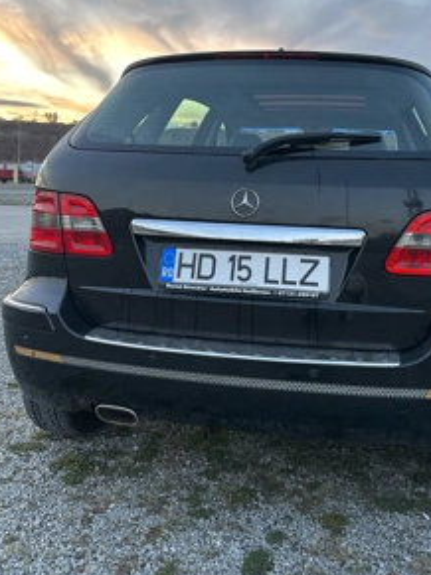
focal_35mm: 33
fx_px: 548
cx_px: 271
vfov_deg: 54.6
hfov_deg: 42.6
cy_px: 205
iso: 160
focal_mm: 6.86
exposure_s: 1/121
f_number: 1.78
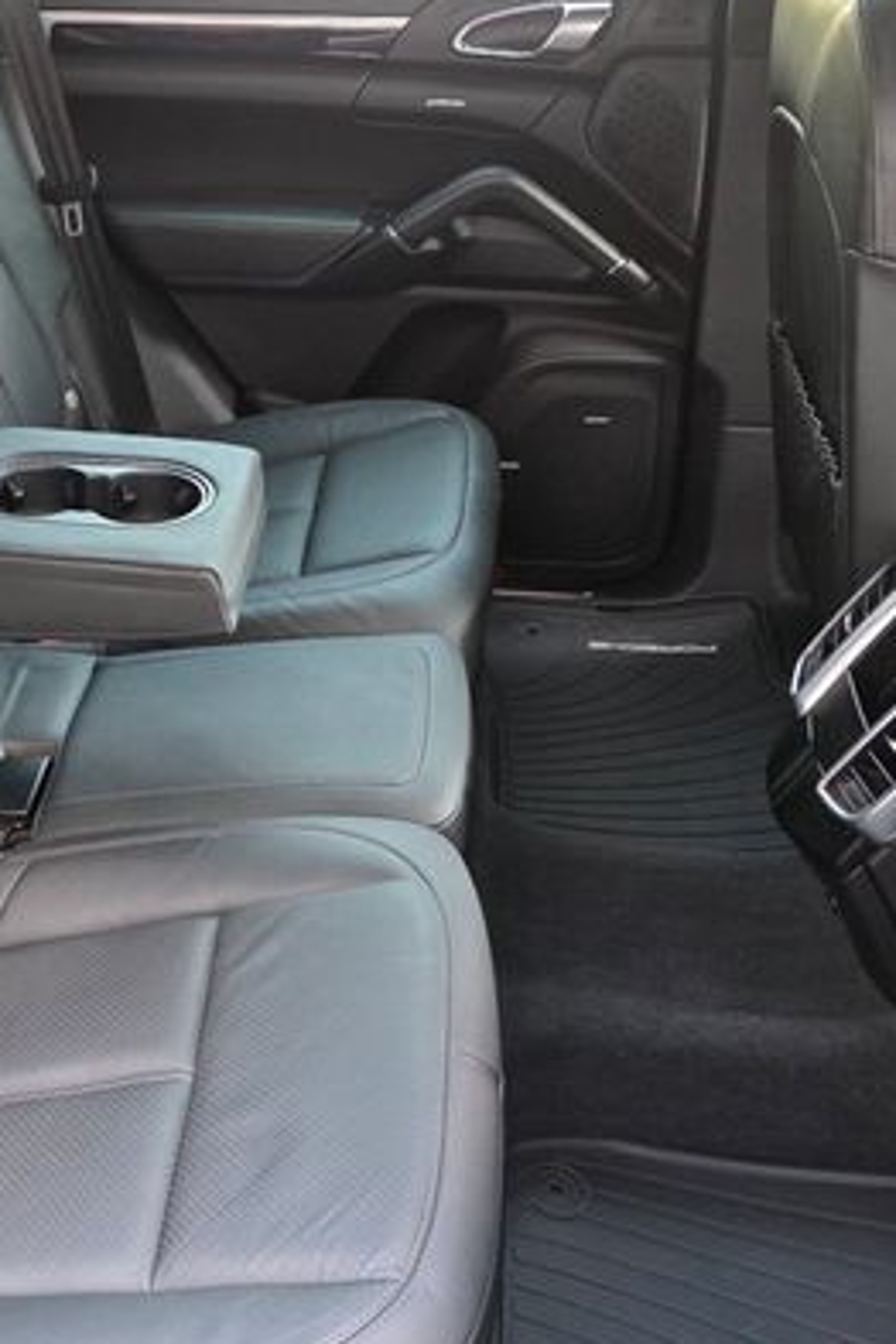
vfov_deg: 49.5
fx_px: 1456
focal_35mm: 39
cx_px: 82
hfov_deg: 32.4
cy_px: 728
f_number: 1.7
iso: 400
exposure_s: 1/120
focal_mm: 6.3
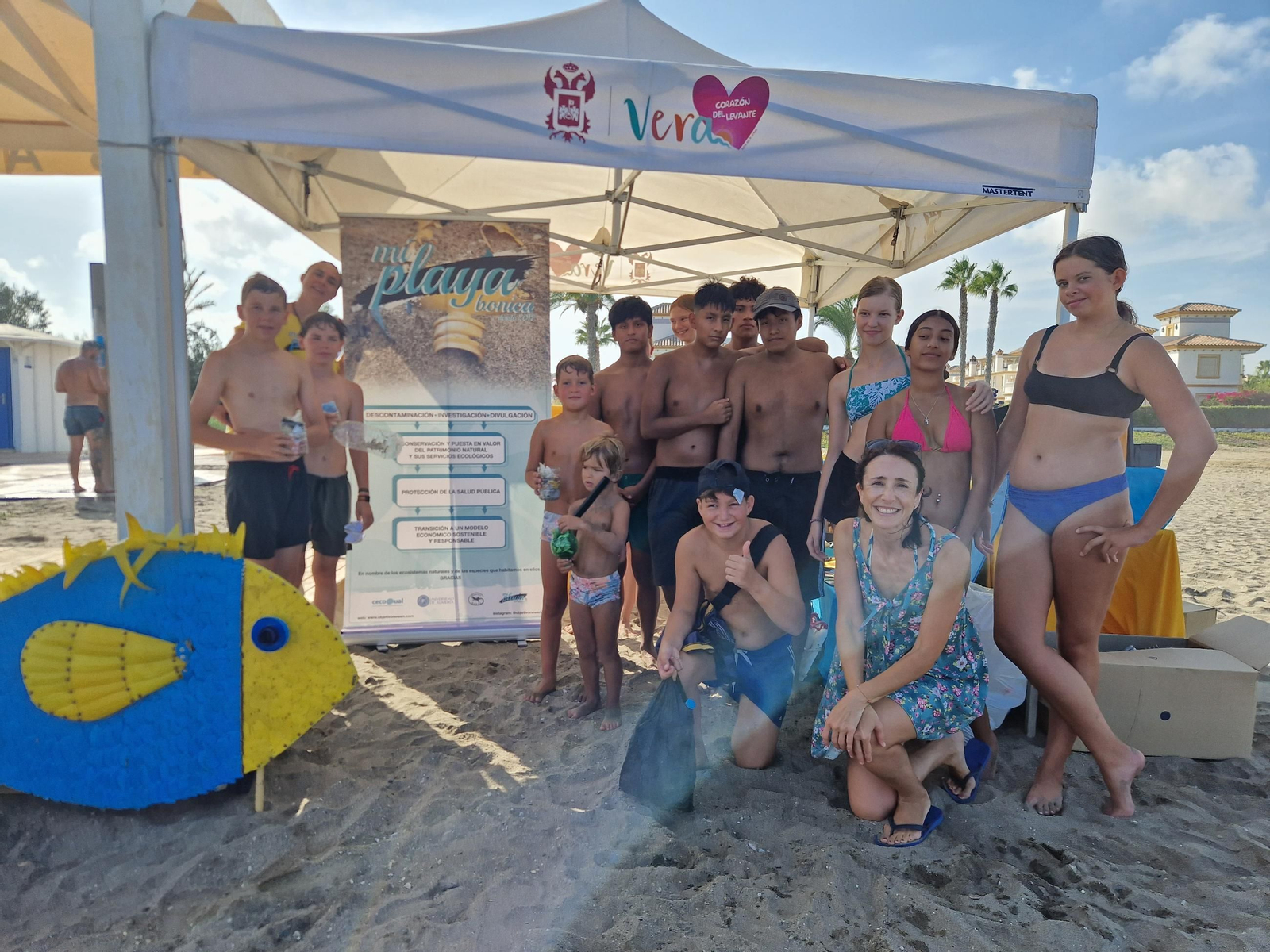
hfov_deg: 73.9
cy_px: 476
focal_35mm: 23
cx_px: 635
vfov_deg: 58.9
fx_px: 844
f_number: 1.8
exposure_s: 1/1144
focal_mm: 5.4
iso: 50
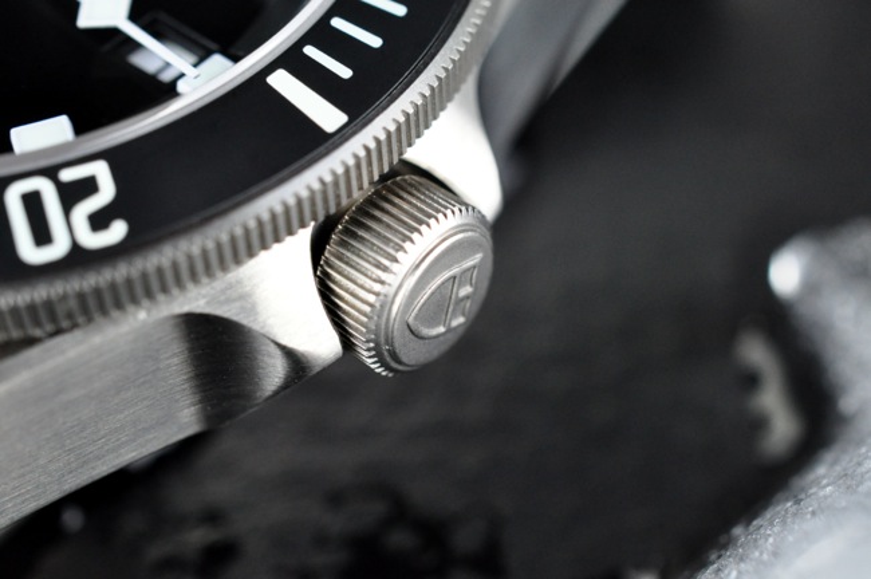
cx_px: 436
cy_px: 290
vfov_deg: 22.6
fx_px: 1450
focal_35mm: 60
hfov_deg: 33.4
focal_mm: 40
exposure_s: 1/50
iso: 1250
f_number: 10
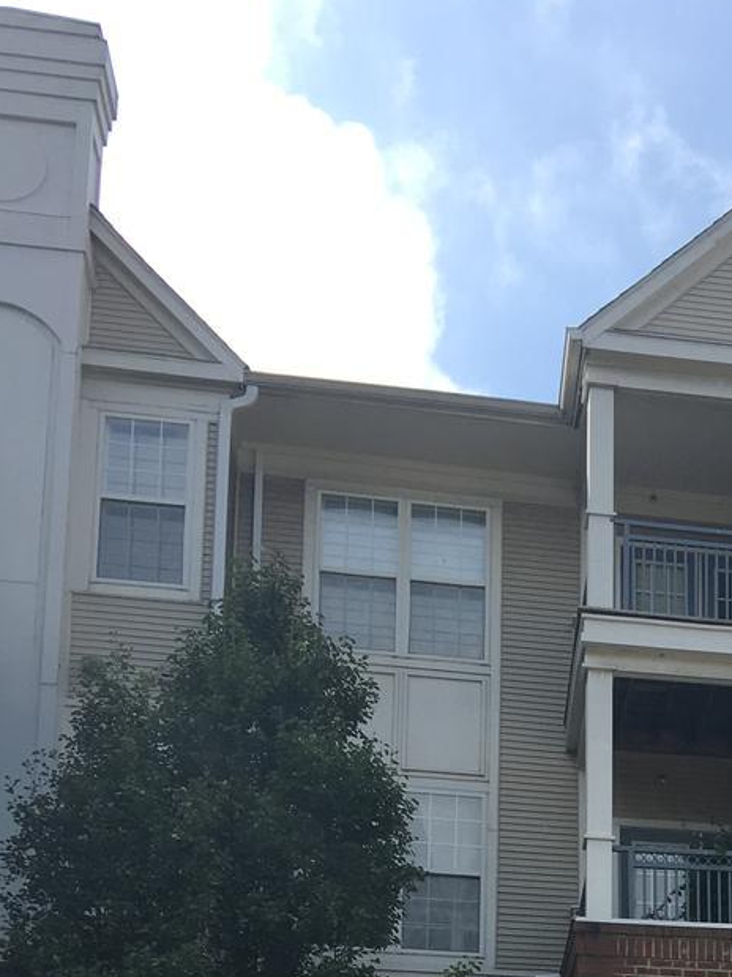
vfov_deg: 24.5
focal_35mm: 72
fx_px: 2031
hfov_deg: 19.2
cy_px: 1171
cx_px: 904
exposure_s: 1/962
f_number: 2.2
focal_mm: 4.15
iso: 25
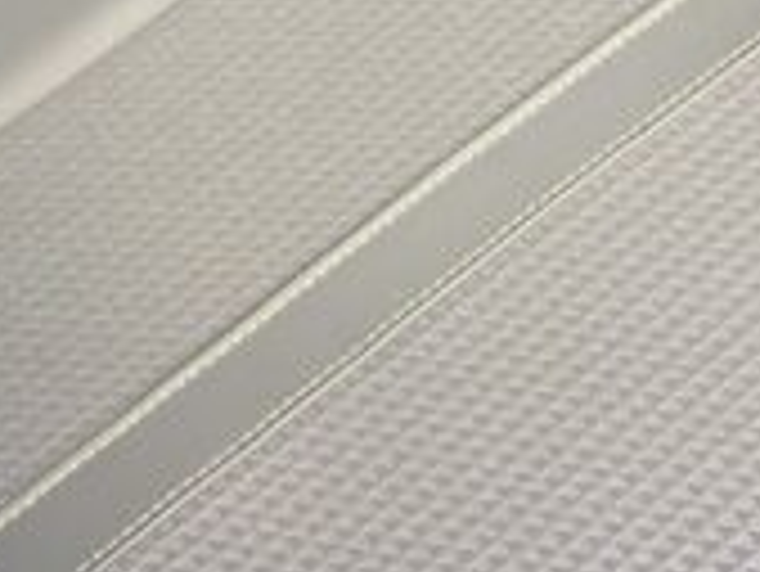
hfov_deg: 16.0
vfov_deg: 10.7
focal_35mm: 123
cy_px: -707
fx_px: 2702
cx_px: 544
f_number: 1.8
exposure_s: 1/122
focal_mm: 4.25
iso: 100
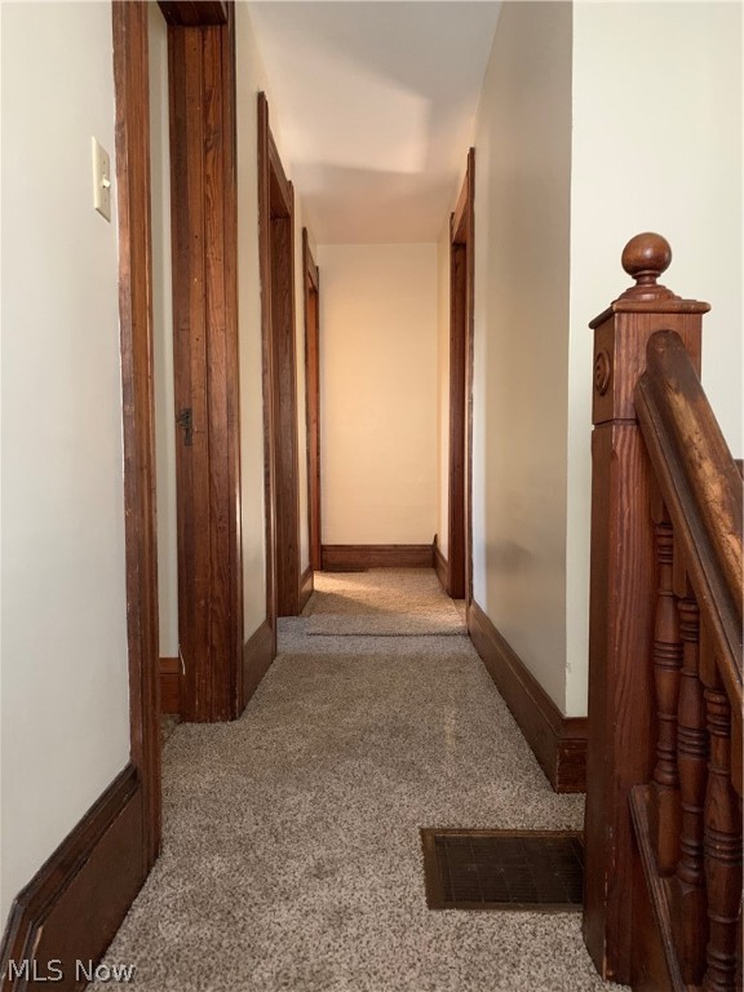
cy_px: 496
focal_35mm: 26
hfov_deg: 53.1
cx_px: 372
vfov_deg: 67.3
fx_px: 745
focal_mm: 4.25
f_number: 1.8
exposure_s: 1/32
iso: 400
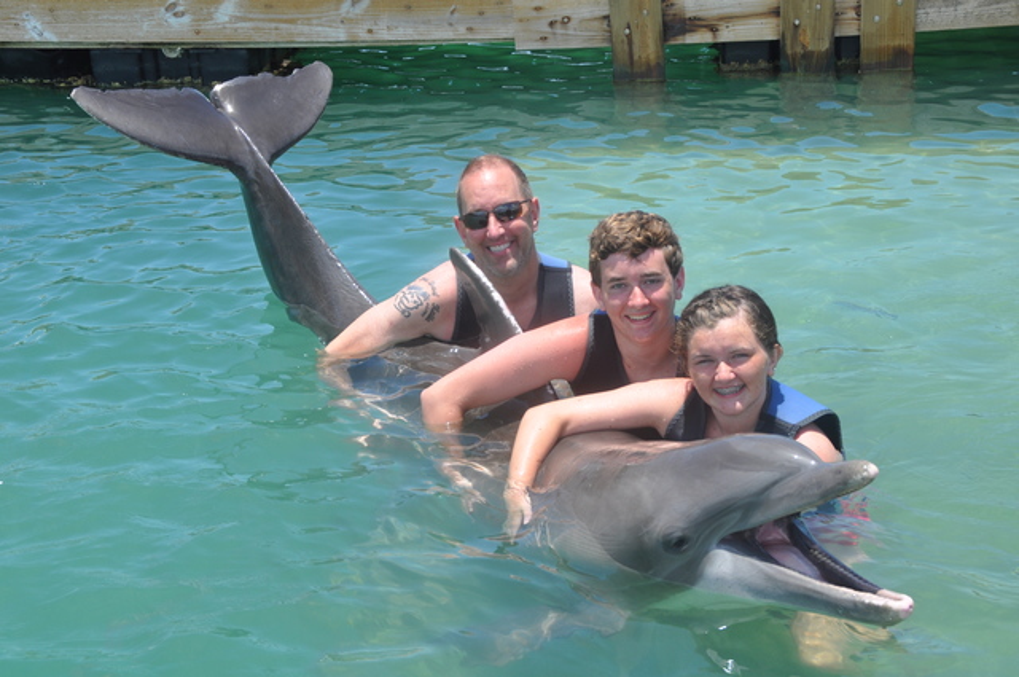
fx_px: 1781
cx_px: 510
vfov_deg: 21.5
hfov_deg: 31.9
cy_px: 338
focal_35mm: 63
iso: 200
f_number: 9
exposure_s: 1/320
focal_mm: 42
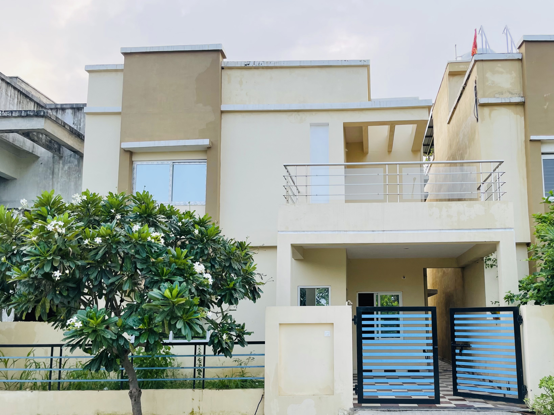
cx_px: 336
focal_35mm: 32
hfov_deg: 56.3
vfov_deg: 43.9
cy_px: 249
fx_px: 512
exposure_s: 1/471
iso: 32
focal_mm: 4.2
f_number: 1.6
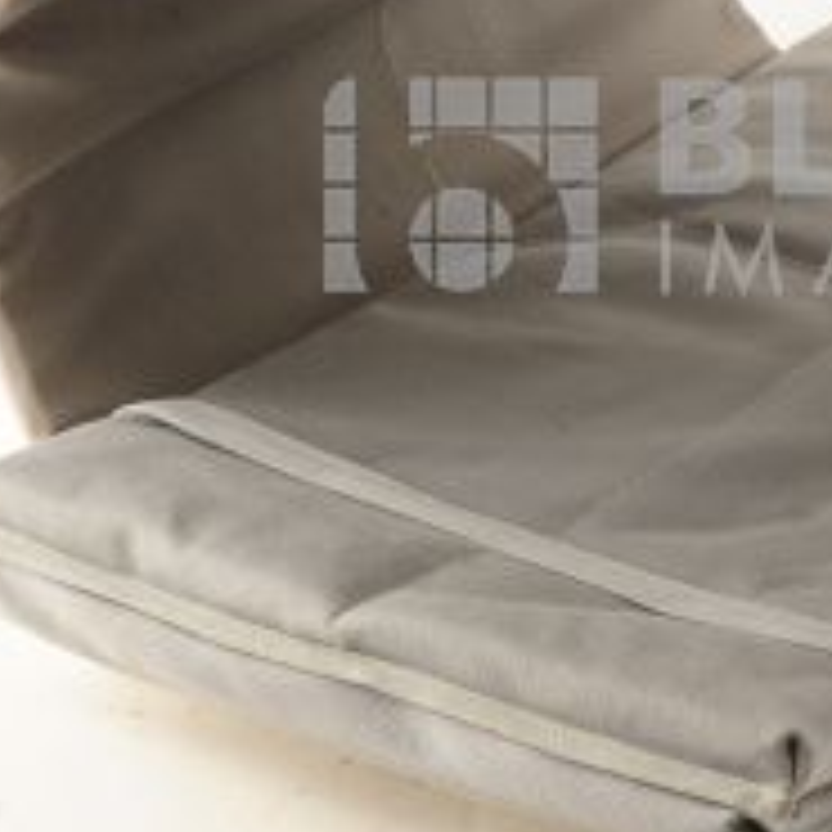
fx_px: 3753
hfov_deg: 12.5
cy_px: 187
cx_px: 774
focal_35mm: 138
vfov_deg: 12.6
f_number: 13
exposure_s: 1/160
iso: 1600
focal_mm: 50
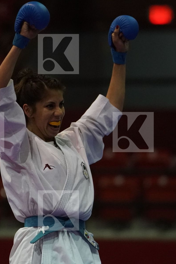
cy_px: 132
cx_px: 58
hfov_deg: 3.0
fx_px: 3307
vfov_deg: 4.6
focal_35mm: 451
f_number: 2.8
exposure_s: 1/800
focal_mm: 200
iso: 6400
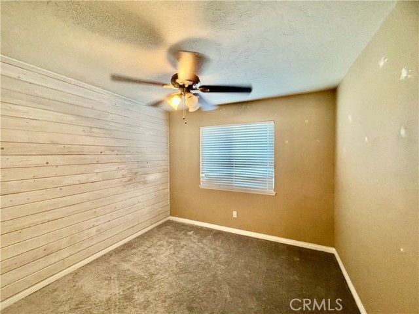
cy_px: 157
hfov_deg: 102.1
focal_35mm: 14
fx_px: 169
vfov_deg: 85.7
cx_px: 210
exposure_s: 1/60
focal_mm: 2.22
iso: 320
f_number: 2.2
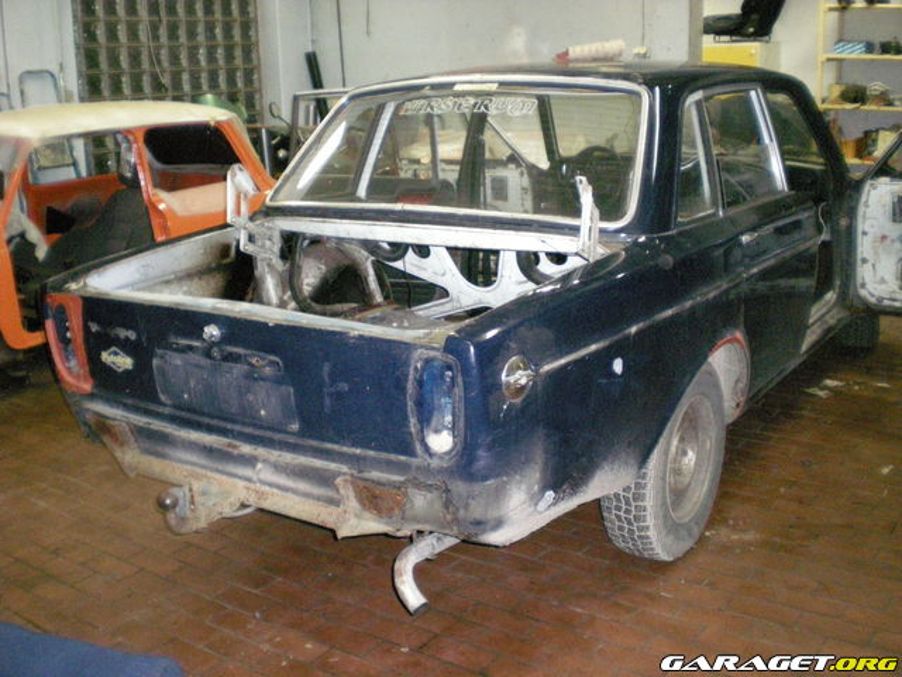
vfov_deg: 37.7
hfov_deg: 49.0
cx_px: 451
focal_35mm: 38
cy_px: 338
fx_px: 990
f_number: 3.1
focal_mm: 6.3
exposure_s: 1/60
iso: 784
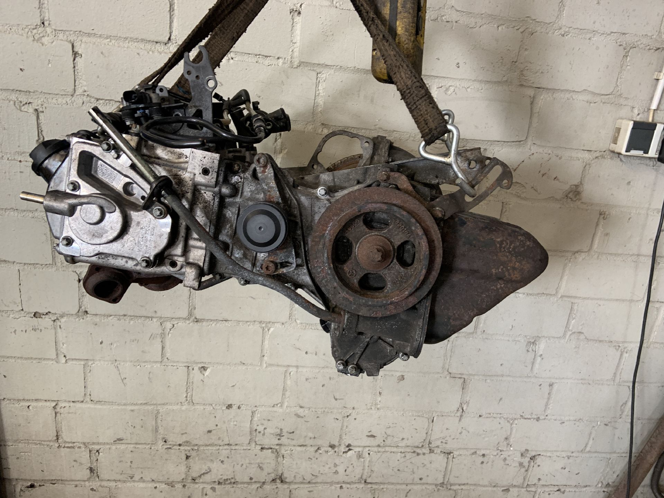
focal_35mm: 26
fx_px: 499
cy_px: 249
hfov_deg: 67.3
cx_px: 332
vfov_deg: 53.1
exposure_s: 1/50
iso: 100
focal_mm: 4.25
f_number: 1.8
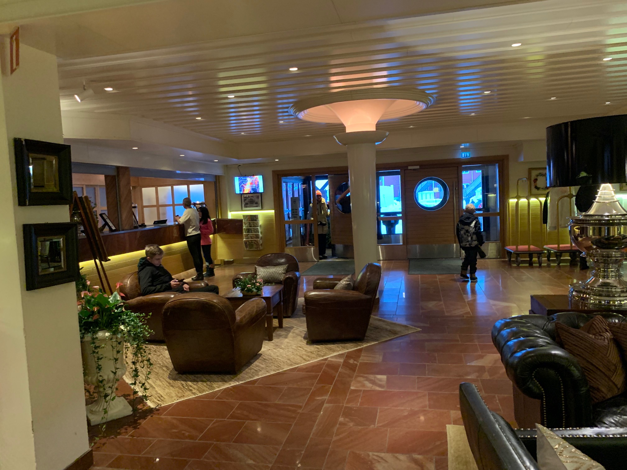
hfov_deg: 67.3
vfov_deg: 53.1
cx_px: 314
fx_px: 471
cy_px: 235
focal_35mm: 26
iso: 400
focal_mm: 4.25
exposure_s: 1/33
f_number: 1.8
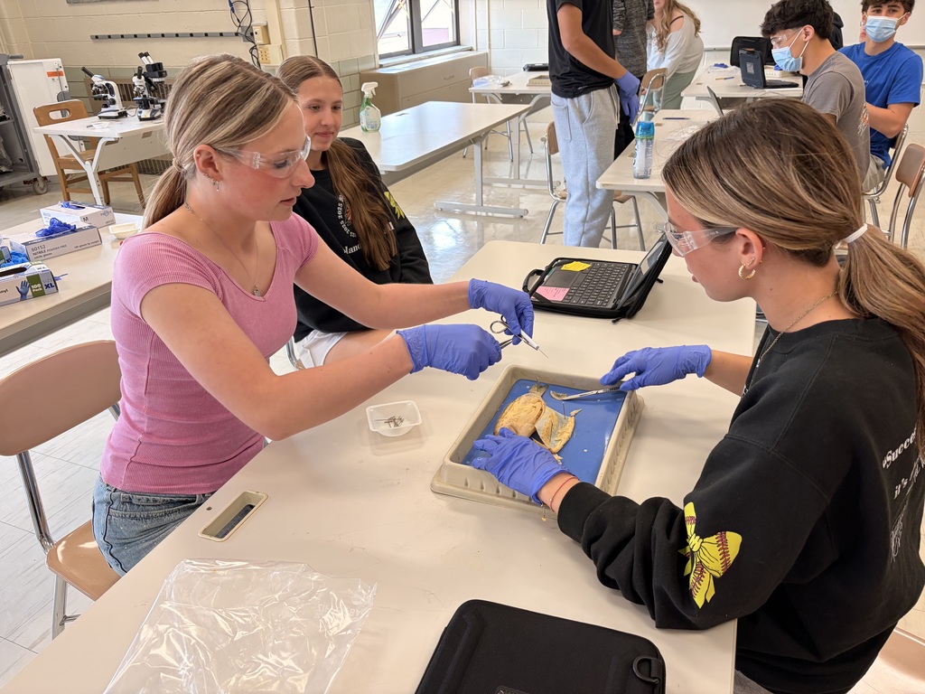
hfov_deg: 67.3
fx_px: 695
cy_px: 347
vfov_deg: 53.1
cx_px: 462
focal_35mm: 26
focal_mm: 5.96
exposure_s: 1/60
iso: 80
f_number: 1.6
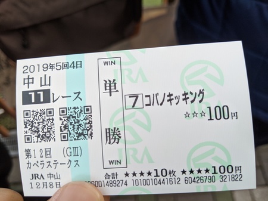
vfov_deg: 51.3
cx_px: 134
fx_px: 209
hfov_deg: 65.4
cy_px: 100
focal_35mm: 27
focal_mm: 4.44
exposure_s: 1/215
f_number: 1.8
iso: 99
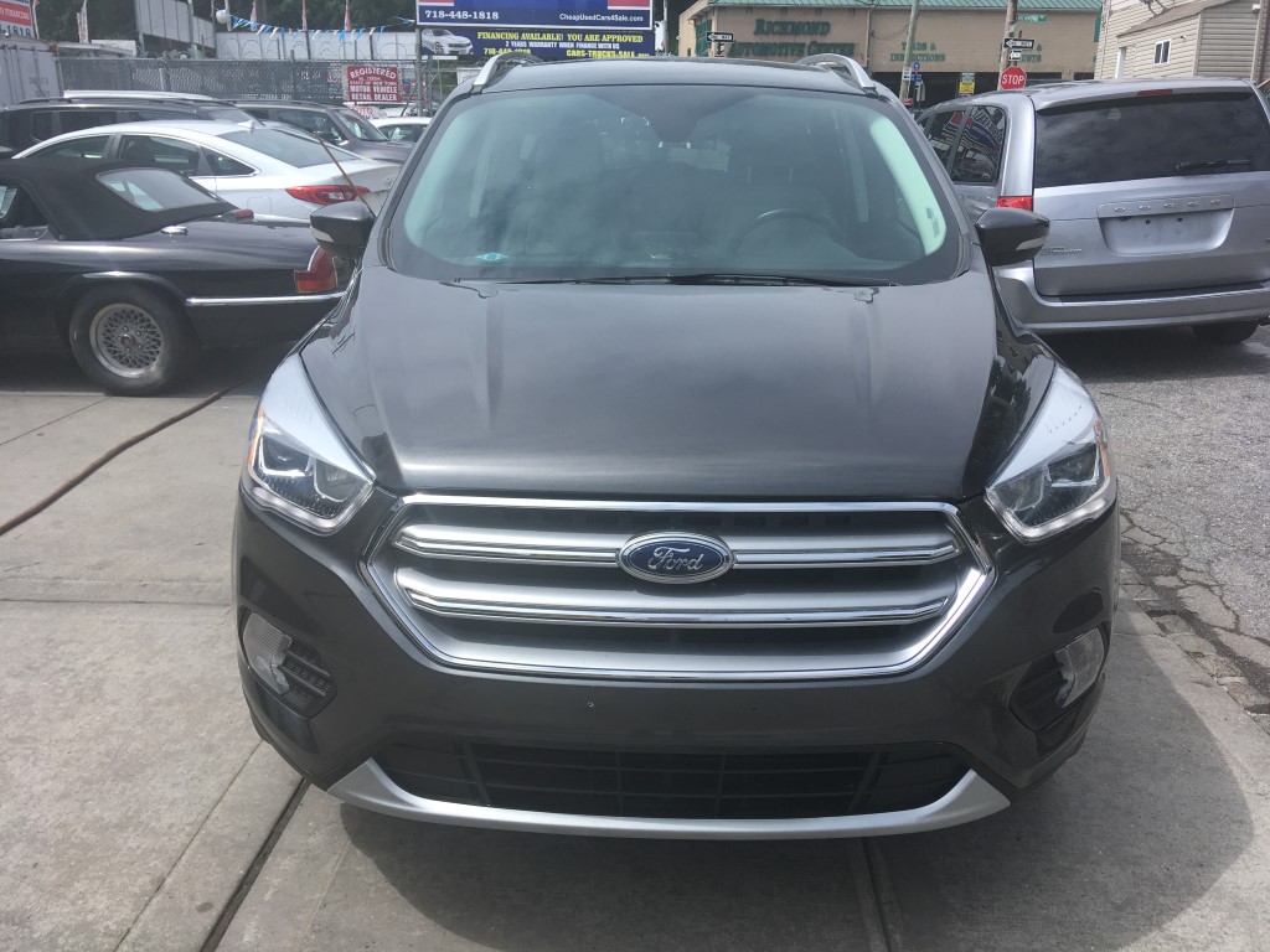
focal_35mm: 29
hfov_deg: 61.7
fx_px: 1064
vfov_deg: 48.2
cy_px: 476
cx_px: 635
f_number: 2.2
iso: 25
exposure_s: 1/1603
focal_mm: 4.15
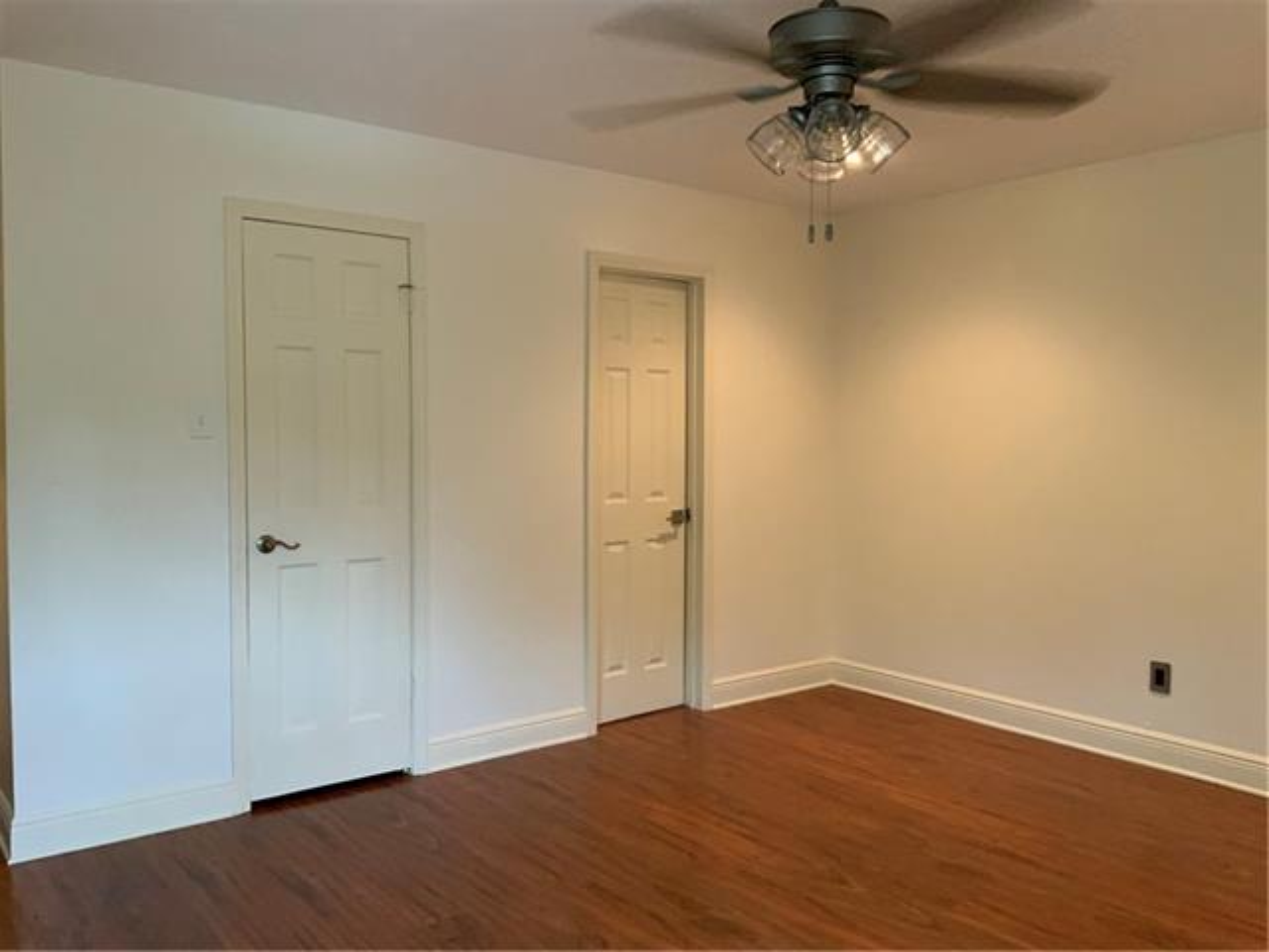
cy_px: 476
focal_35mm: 29
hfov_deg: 61.7
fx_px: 1063
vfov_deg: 48.2
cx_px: 634
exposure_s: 1/60
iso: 200
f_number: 1.8
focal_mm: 3
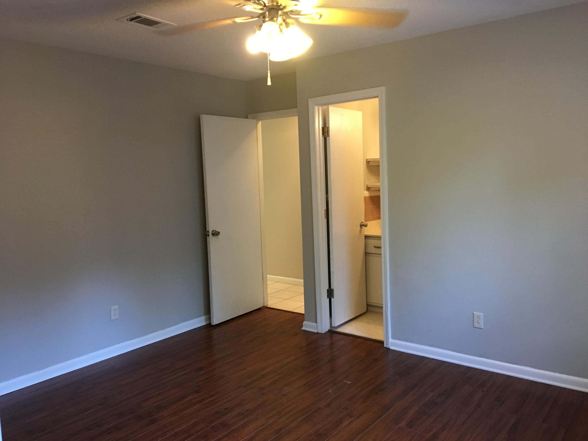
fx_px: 493
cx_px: 294
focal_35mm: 29
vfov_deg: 48.2
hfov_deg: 61.7
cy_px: 220
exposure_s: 1/30
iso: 160
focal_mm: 4.15
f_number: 2.2
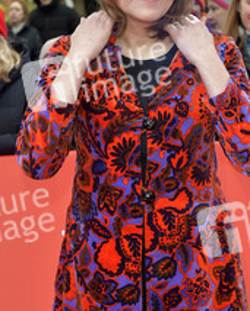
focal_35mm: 102
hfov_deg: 15.1
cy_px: 150
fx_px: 941
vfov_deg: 18.8
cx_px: 139
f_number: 5.6
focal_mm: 58
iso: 1250
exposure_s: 1/200
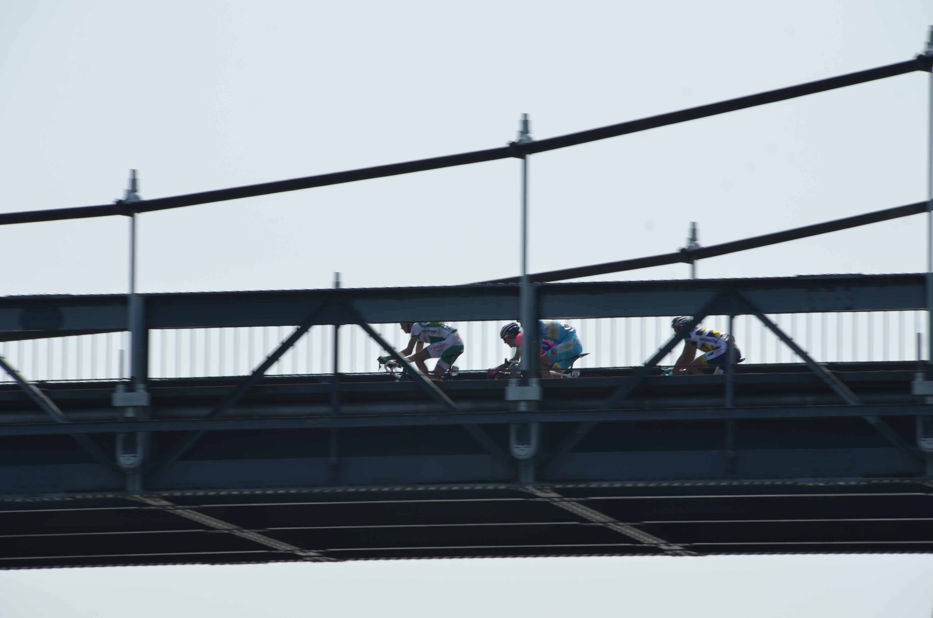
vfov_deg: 4.6
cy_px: 309
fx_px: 7759
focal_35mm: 300
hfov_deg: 6.9
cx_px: 466
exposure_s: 1/125
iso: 180
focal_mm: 200
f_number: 11
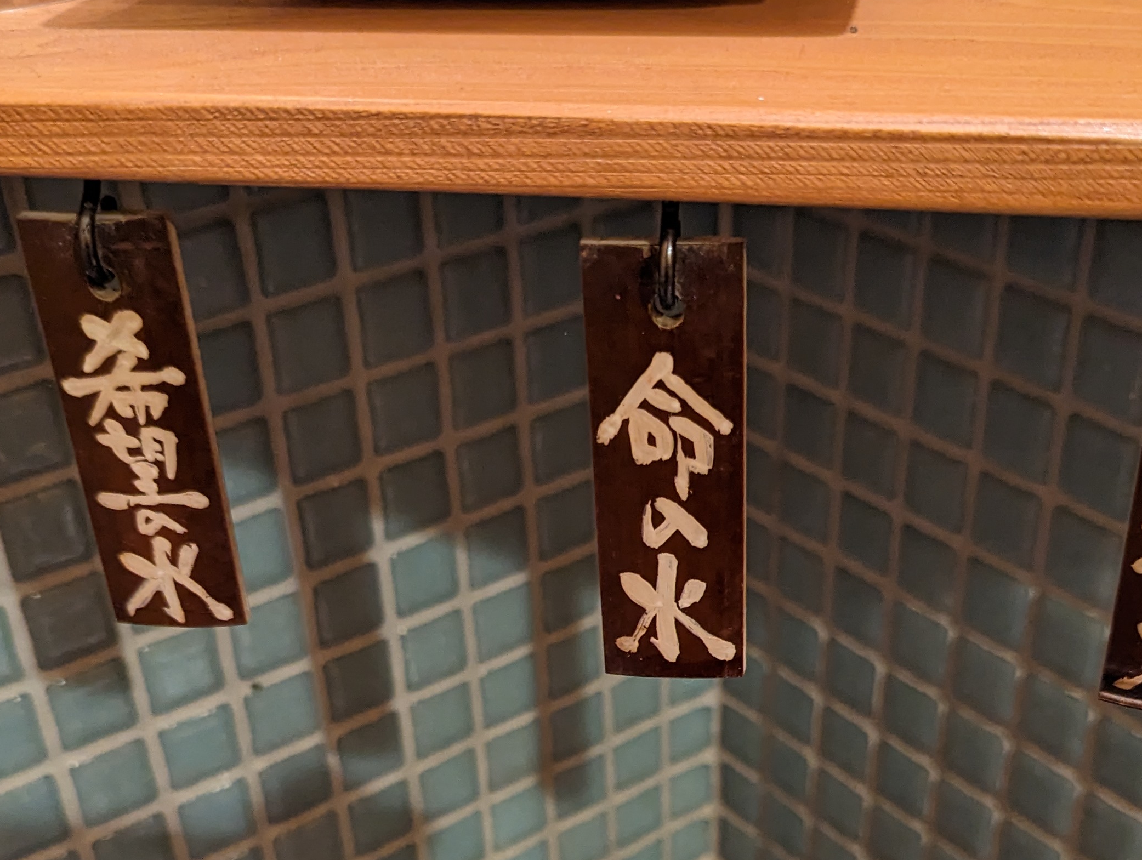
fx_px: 1553
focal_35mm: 47
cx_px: 615
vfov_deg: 29.4
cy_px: 810
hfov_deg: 40.3
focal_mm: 6.81
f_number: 1.85
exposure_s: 1/34.8
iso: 1137
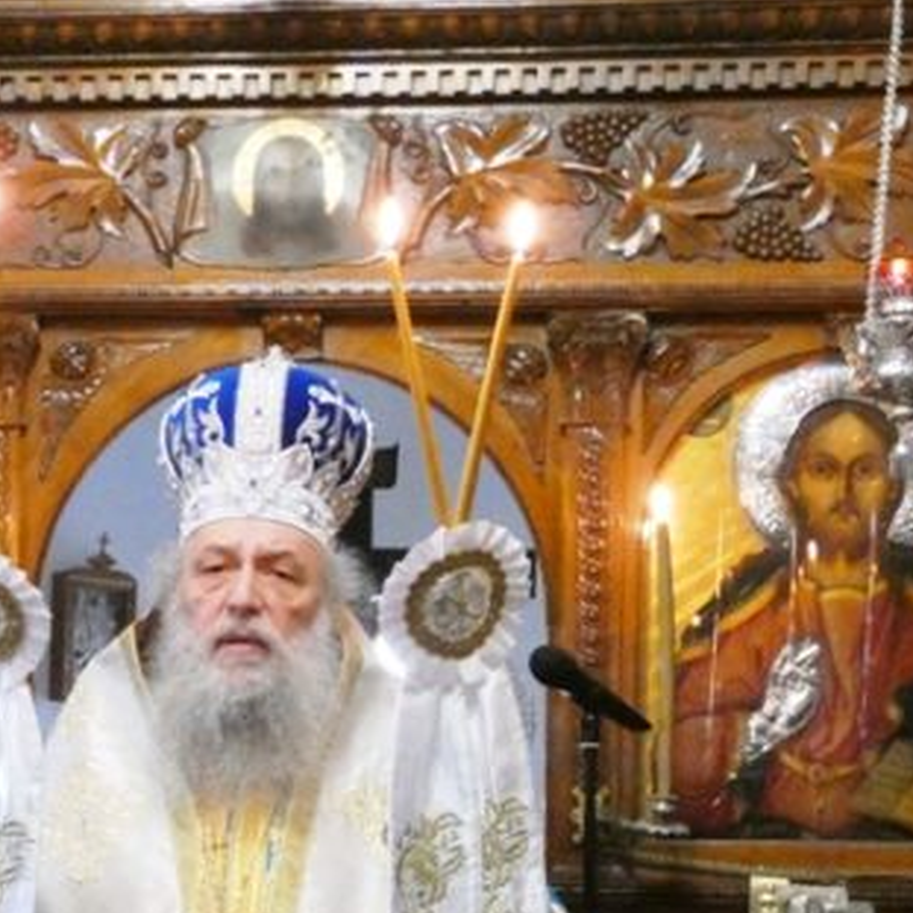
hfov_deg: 21.2
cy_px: 818
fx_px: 2417
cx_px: 244
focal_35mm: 81
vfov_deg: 20.9
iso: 1600
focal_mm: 6.8
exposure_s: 1/25
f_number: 3.5
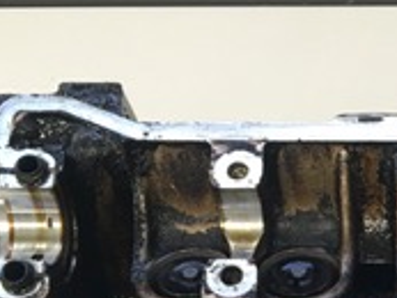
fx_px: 1228
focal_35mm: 107
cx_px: 578
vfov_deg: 13.0
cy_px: 461
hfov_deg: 16.8
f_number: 2.2
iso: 50
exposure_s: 1/33
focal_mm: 4.15
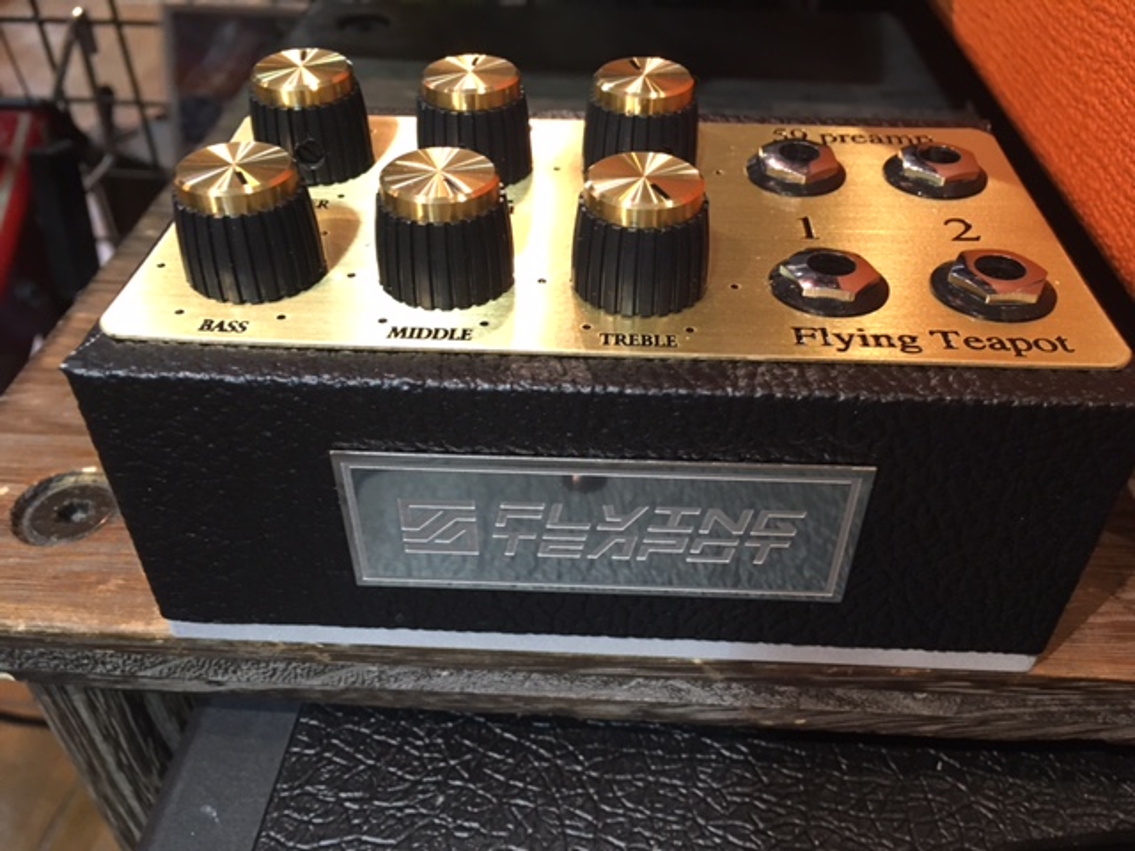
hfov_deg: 61.7
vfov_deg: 48.2
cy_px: 426
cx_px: 568
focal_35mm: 29
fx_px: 951
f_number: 2.2
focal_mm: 4.15
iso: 125
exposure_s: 1/30
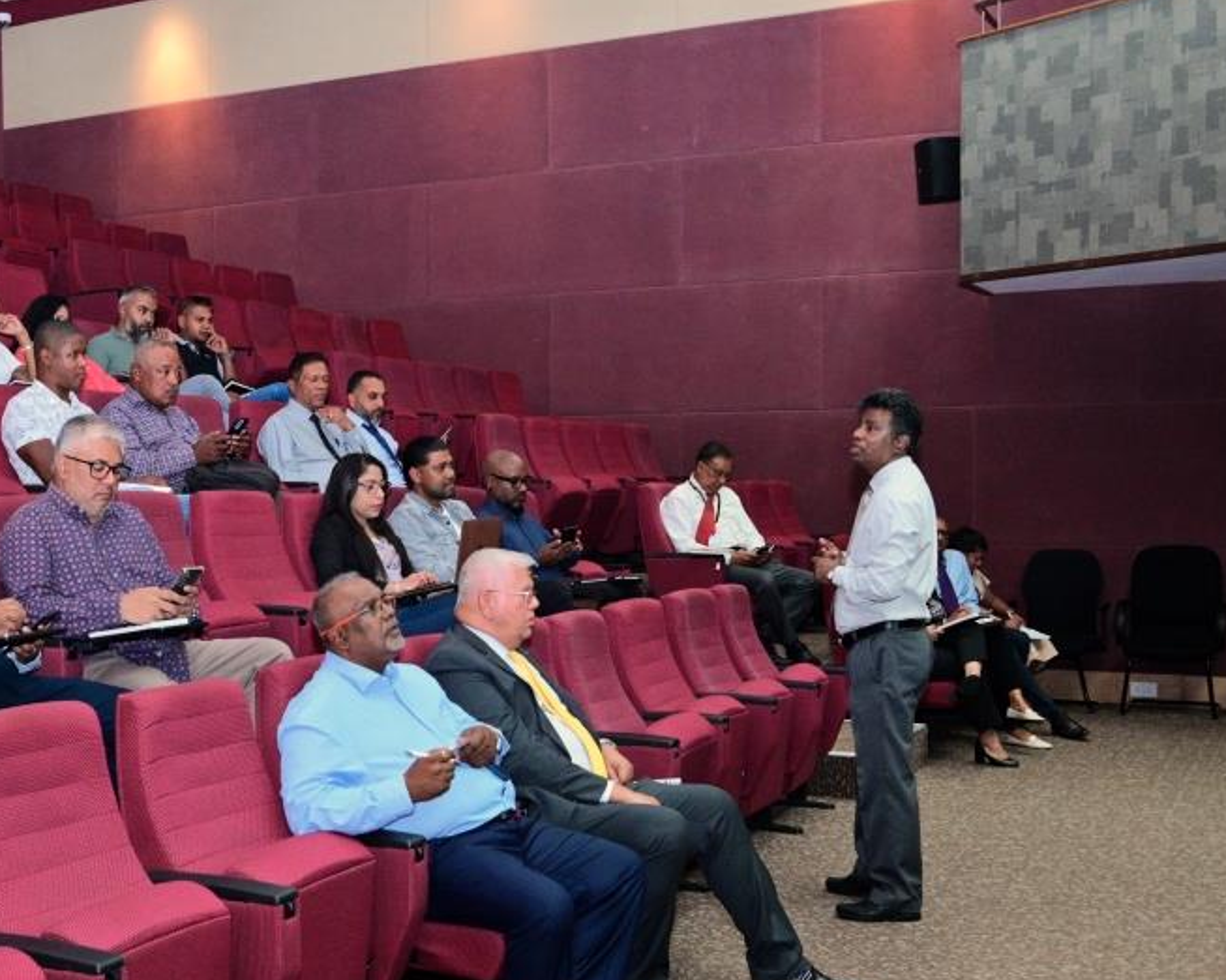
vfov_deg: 32.0
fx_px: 1705
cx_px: 349
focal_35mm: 47
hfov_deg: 38.8
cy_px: 559
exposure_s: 1/200
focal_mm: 32
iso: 4000
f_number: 5.6
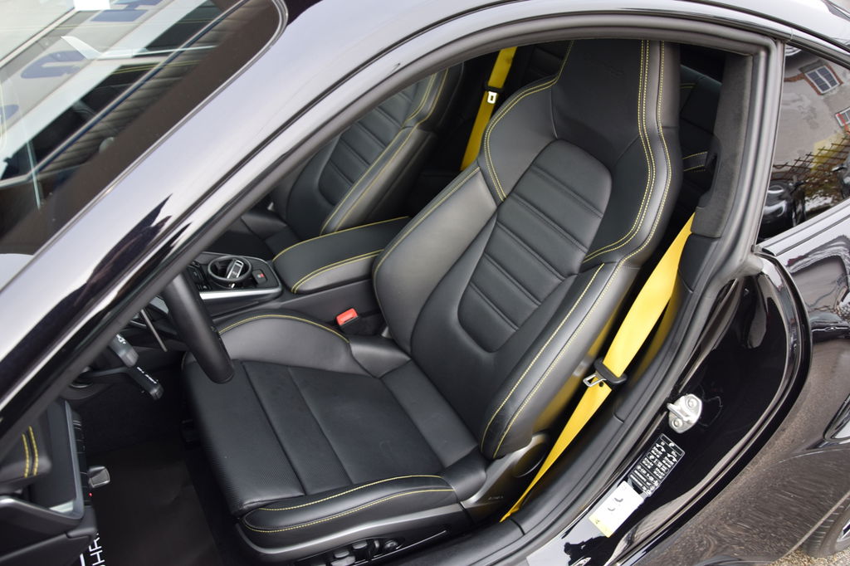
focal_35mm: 52
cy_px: 283
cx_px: 425
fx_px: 1239
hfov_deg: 37.9
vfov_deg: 25.7
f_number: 5.6
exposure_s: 1/125
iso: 400
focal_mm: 35
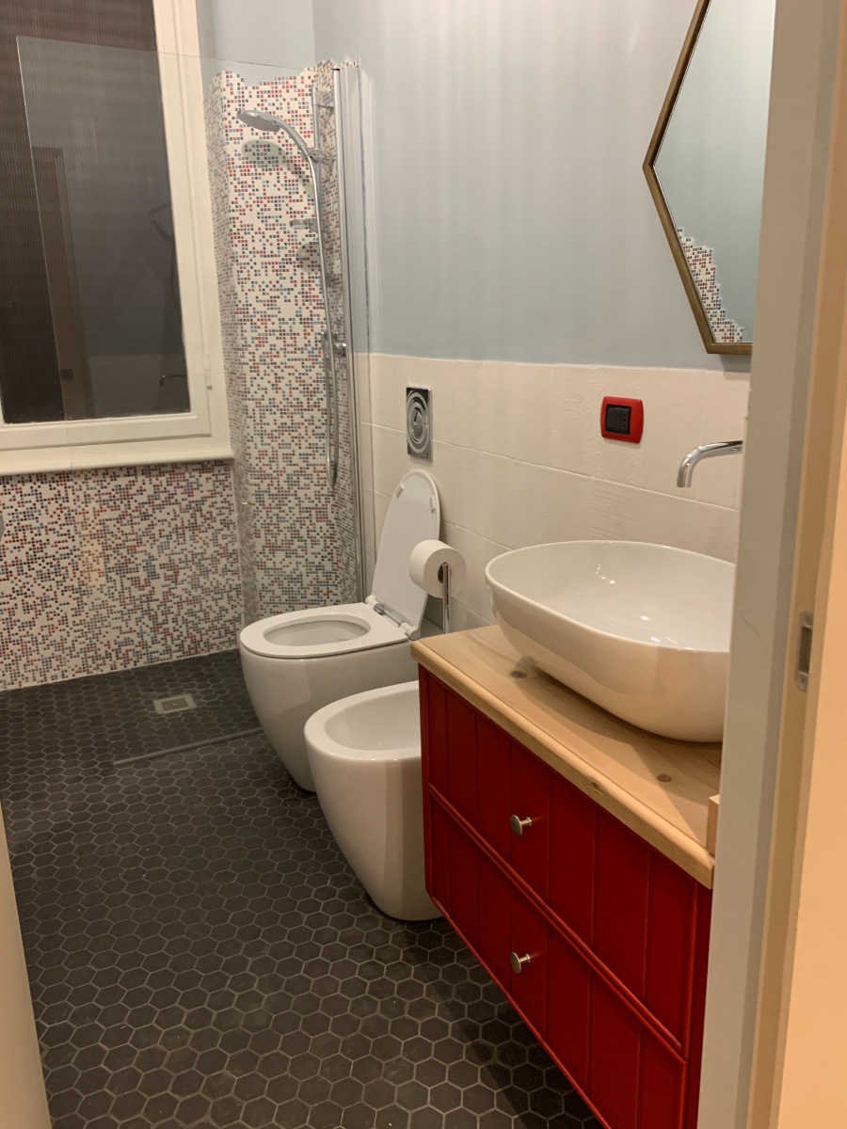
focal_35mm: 26
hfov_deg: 53.1
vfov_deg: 67.3
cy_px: 564
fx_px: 848
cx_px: 424
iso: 320
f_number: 1.8
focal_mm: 4.25
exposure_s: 1/50
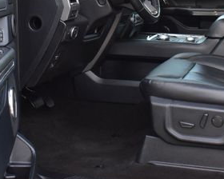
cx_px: 106
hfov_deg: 25.7
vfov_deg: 20.3
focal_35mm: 74
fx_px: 491
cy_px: 24
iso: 1250
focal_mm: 23
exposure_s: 1/15
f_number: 6.3
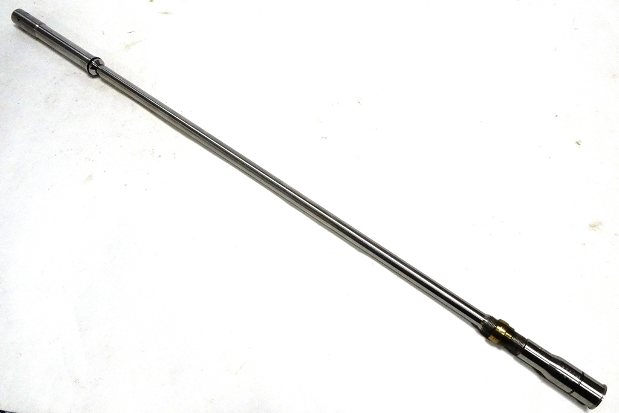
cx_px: 310
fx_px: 516
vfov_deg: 43.6
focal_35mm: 30
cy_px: 206
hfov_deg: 61.9
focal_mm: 10.91
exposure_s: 1/10
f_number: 10
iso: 4000
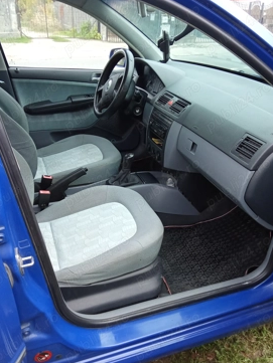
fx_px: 326
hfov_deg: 45.5
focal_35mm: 31
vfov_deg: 58.2
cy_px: 200
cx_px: 132
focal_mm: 2.78
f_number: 2
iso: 100
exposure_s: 1/100
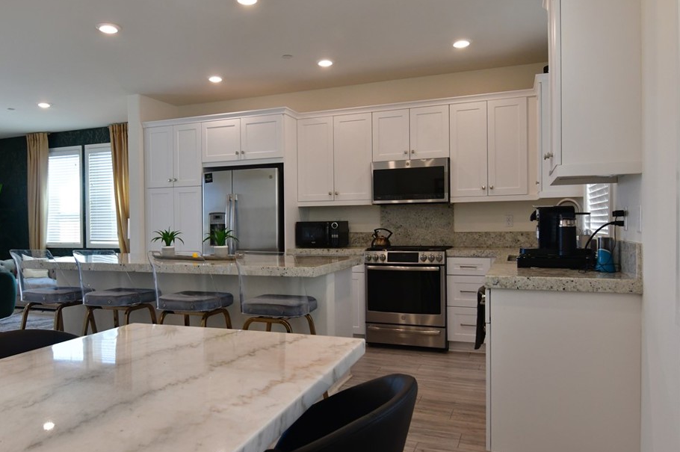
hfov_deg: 67.2
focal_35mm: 27
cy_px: 238
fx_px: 510
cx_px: 298
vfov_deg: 47.8
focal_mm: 16
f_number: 9
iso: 1000
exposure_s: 1/100
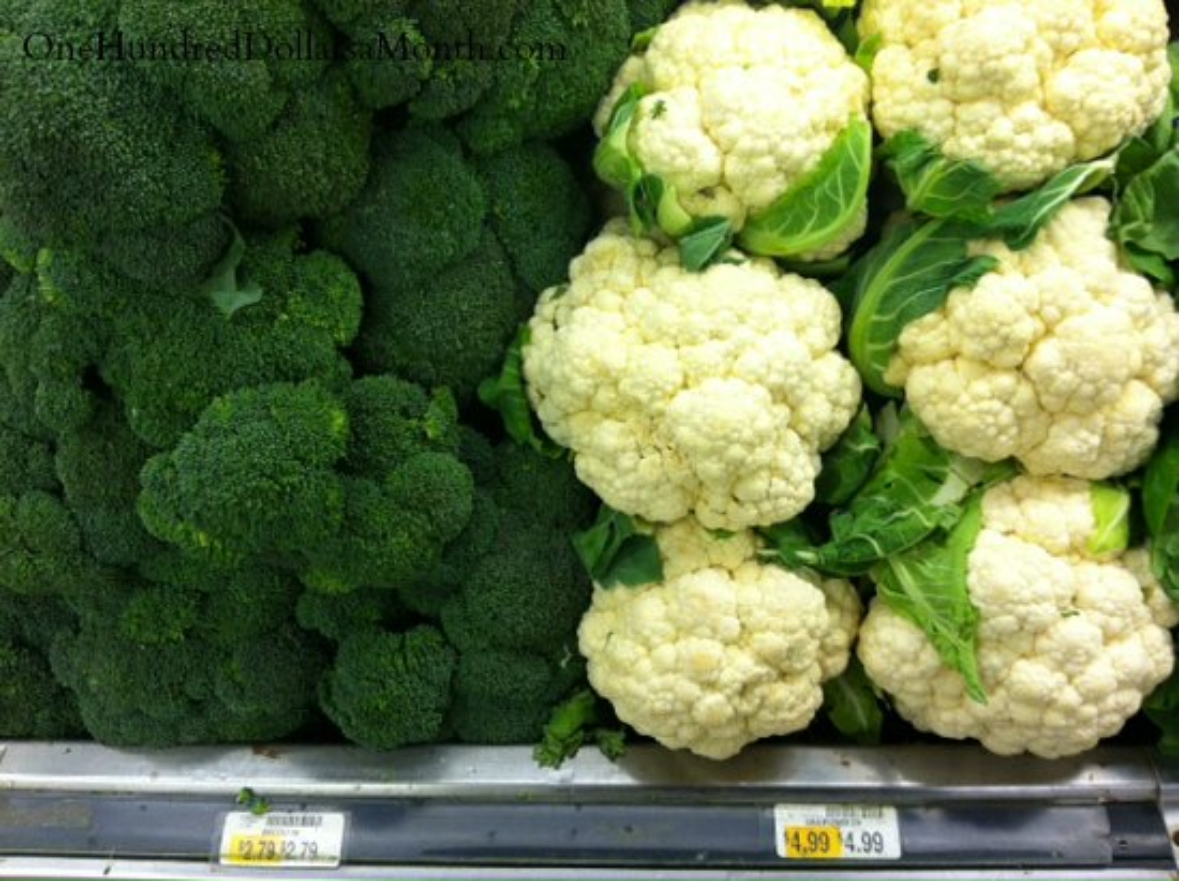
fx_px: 1191
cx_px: 590
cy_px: 440
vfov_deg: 40.6
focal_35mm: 35
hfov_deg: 52.7
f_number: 2.8
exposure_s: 1/17
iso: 100
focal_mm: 3.85
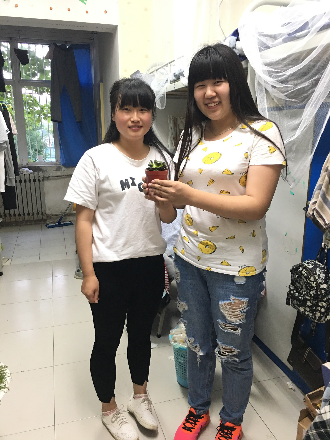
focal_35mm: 29
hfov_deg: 48.2
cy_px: 220
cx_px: 165
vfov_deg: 61.7
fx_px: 369
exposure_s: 1/17
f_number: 2.2
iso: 80
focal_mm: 4.15
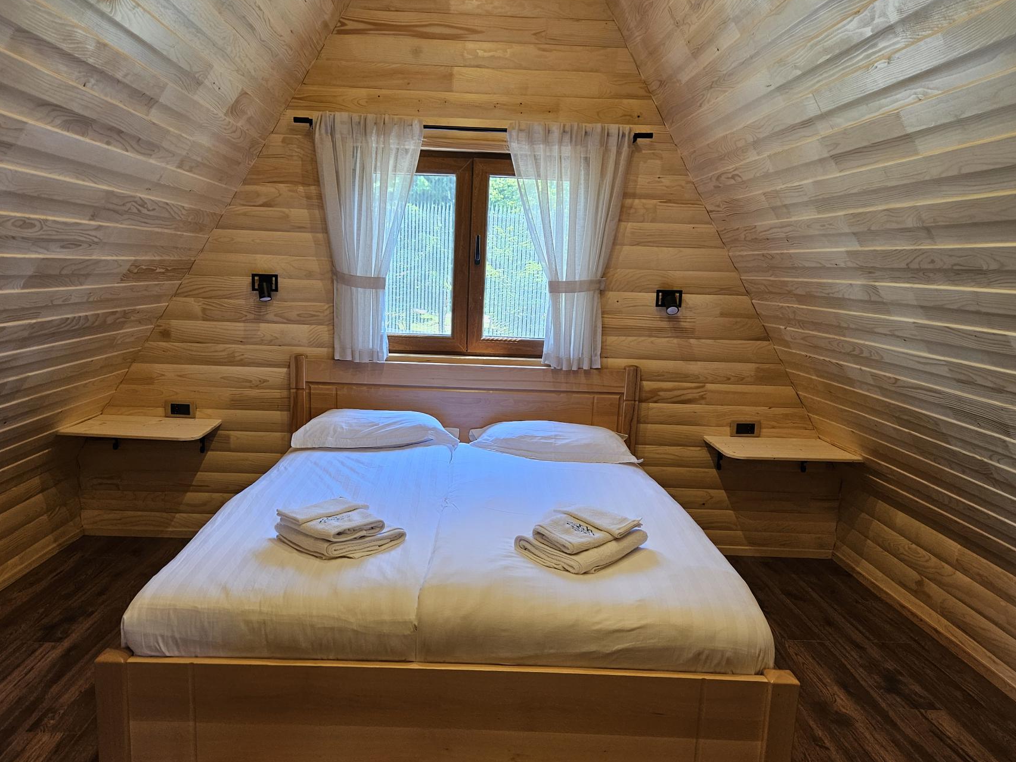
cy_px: 420
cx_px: 461
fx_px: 792
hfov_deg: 65.2
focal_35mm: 27
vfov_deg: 51.3
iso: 160
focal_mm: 5.4
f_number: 1.8
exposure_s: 1/100
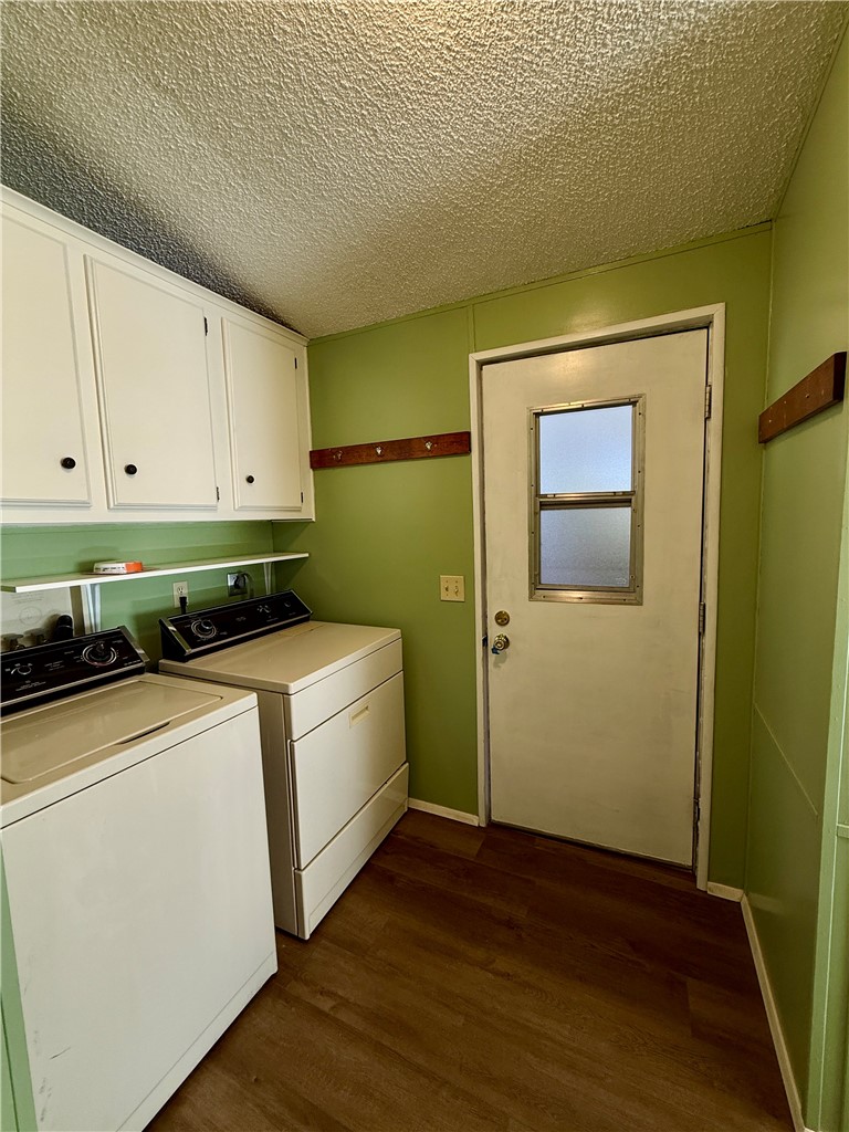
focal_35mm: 14
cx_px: 424
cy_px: 566
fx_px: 458
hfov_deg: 85.7
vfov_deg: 102.1
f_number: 2.2
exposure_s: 1/120
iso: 125
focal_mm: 2.22
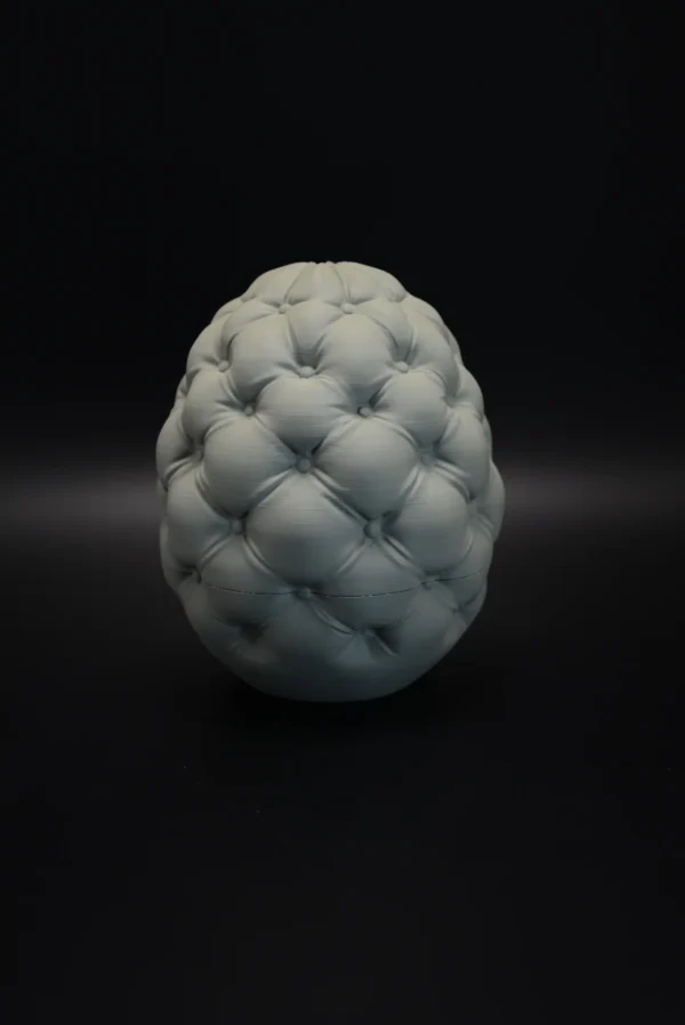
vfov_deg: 41.1
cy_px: 512
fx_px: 1368
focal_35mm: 48
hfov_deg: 28.1
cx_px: 342
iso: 400
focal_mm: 32
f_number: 4.2
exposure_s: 1/60
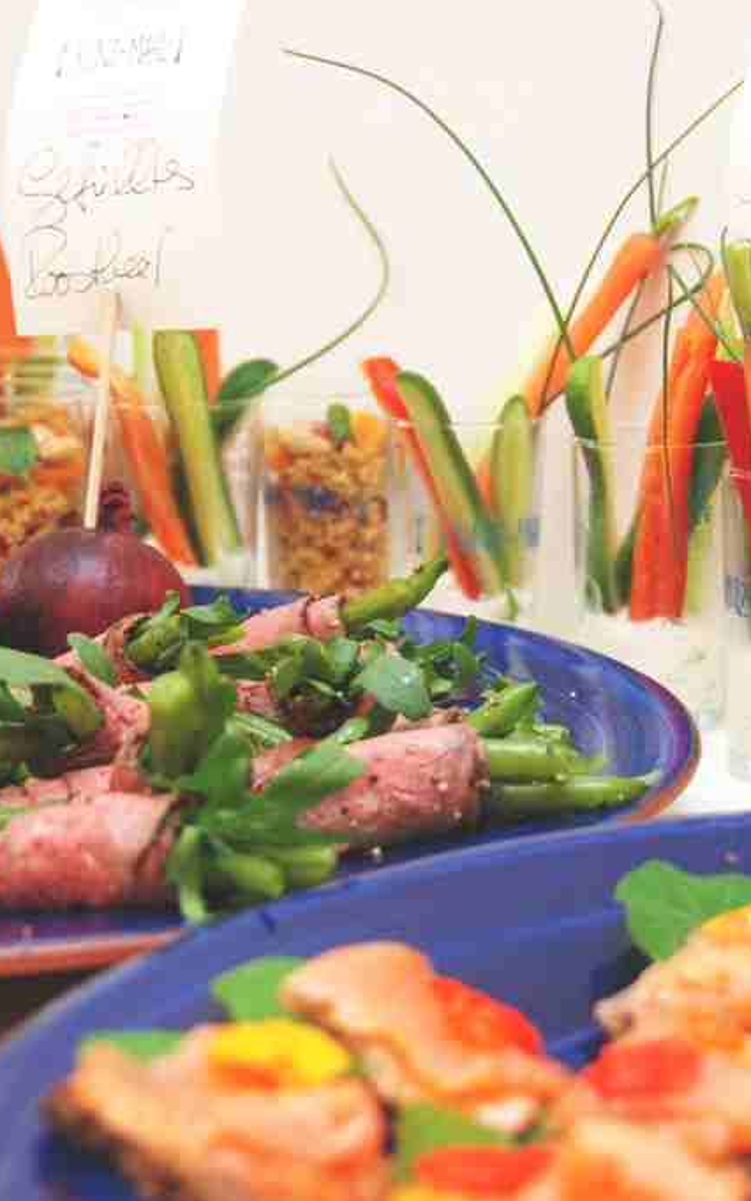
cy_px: 600
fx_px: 3011
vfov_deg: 22.6
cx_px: 462
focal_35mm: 92
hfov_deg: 14.2
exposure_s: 1/60
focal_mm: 40
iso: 200
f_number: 4.5
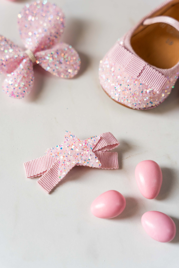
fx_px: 522
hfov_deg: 19.5
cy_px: 134
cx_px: 90
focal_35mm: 70
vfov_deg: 28.8
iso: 200
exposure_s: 1/100
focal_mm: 70
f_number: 4.5
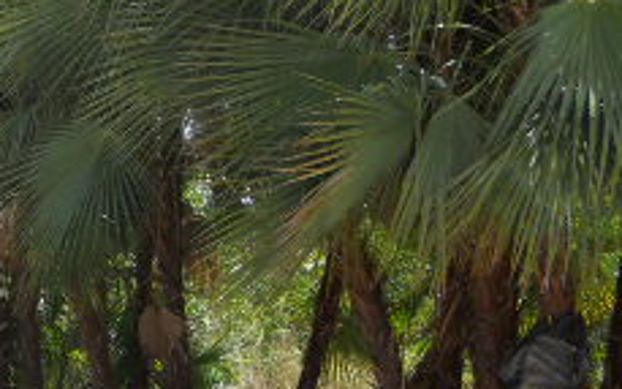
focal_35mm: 80
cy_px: 250
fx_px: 1356
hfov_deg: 23.1
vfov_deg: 16.3
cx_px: -179
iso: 80
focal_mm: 4.9
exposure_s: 1/500
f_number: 3.2
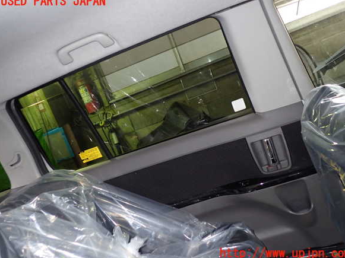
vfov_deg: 45.4
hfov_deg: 58.4
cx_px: 176
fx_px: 309
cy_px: 128
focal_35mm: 31
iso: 320
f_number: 2.3
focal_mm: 5.4
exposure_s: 1/30
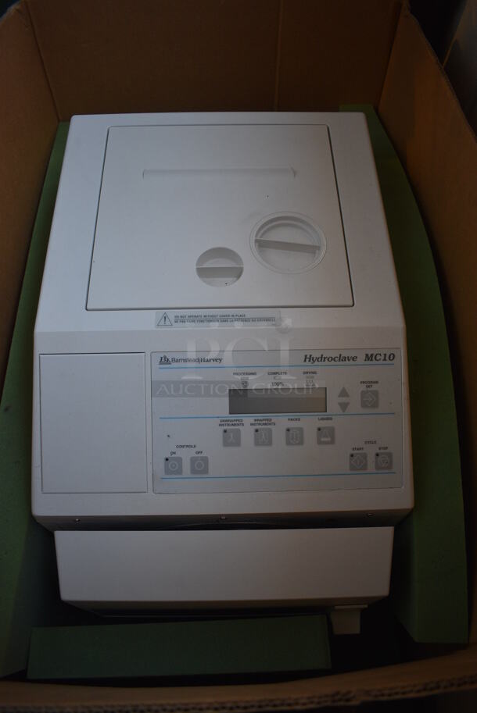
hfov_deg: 48.0
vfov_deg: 67.3
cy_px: 356
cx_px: 238
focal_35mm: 27
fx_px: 536
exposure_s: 1/160
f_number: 3.5
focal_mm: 18
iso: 800
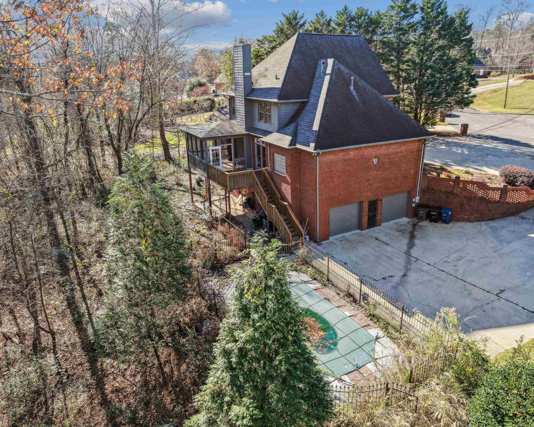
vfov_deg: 54.9
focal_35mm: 26
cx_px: 284
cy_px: 213
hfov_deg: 66.0
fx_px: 411
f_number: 1.8
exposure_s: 1/1250
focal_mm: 8.7
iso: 200
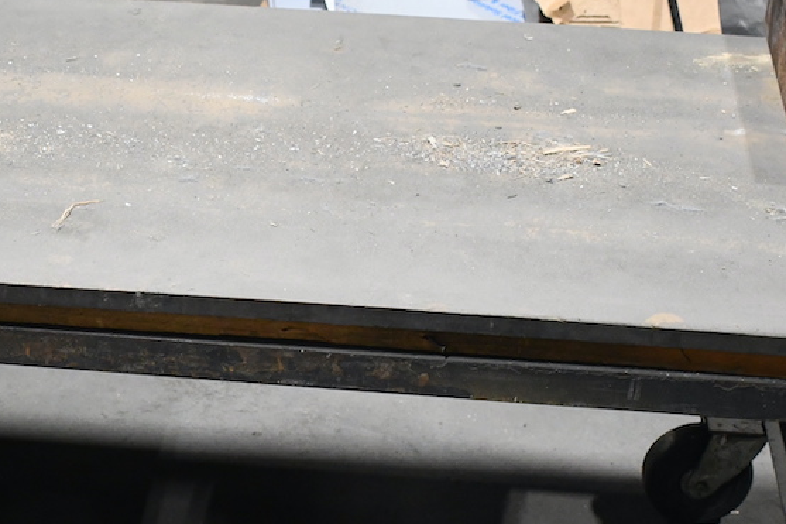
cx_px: 261
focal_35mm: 85
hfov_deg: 23.8
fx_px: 1855
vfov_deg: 15.9
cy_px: 426
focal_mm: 25
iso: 2500
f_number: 4
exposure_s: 1/125
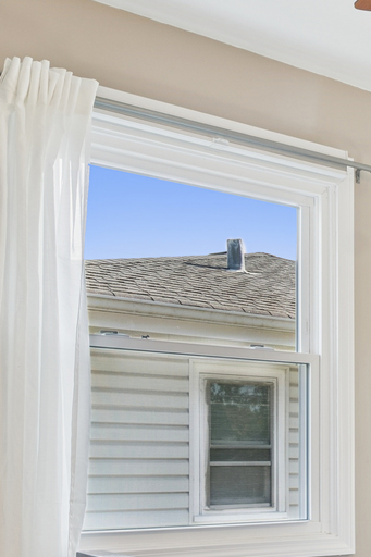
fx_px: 882
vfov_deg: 33.2
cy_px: 503
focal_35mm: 57
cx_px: 457
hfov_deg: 21.8
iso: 250
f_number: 8
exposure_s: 1/8
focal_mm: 12
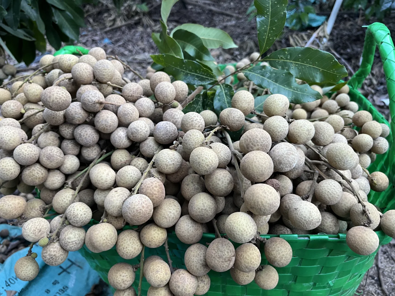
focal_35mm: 26
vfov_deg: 53.1
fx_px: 297
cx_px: 198
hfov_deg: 67.3
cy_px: 148
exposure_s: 1/60
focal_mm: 5.1
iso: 160
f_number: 1.6
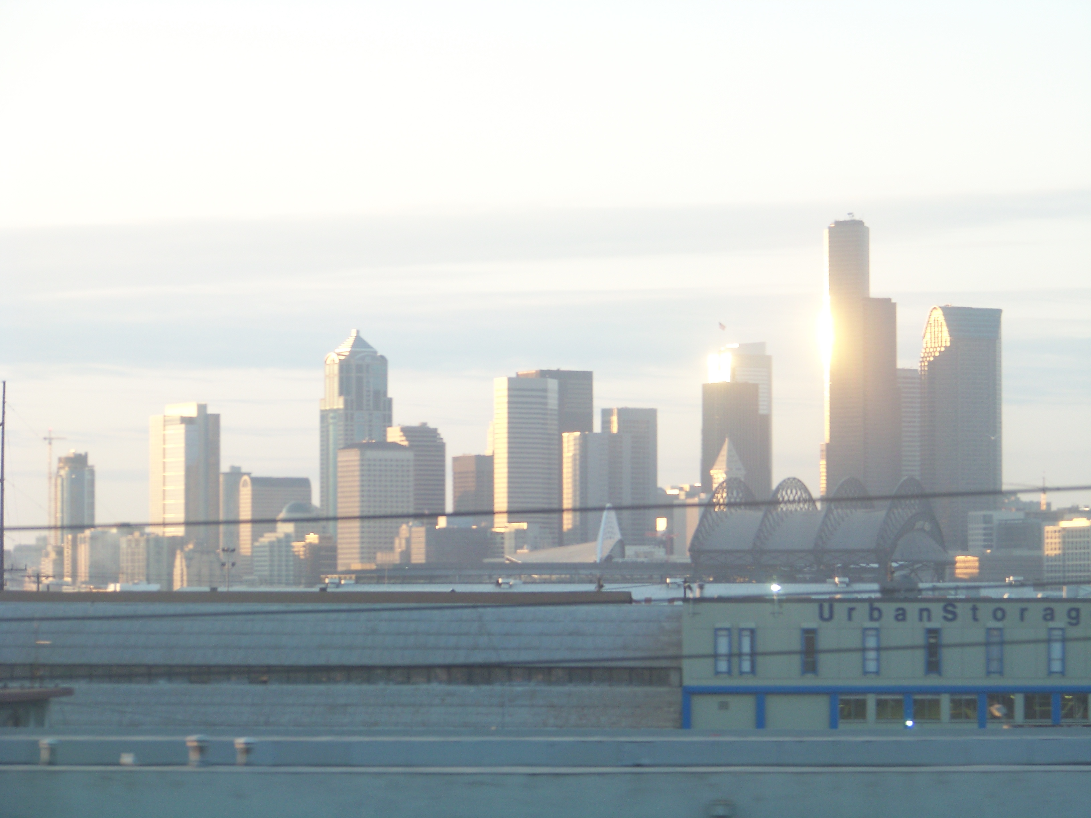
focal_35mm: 160
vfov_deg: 9.3
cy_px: 409
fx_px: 5043
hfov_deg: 12.3
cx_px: 546
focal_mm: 25.7
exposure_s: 1/80
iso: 63
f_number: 3.6
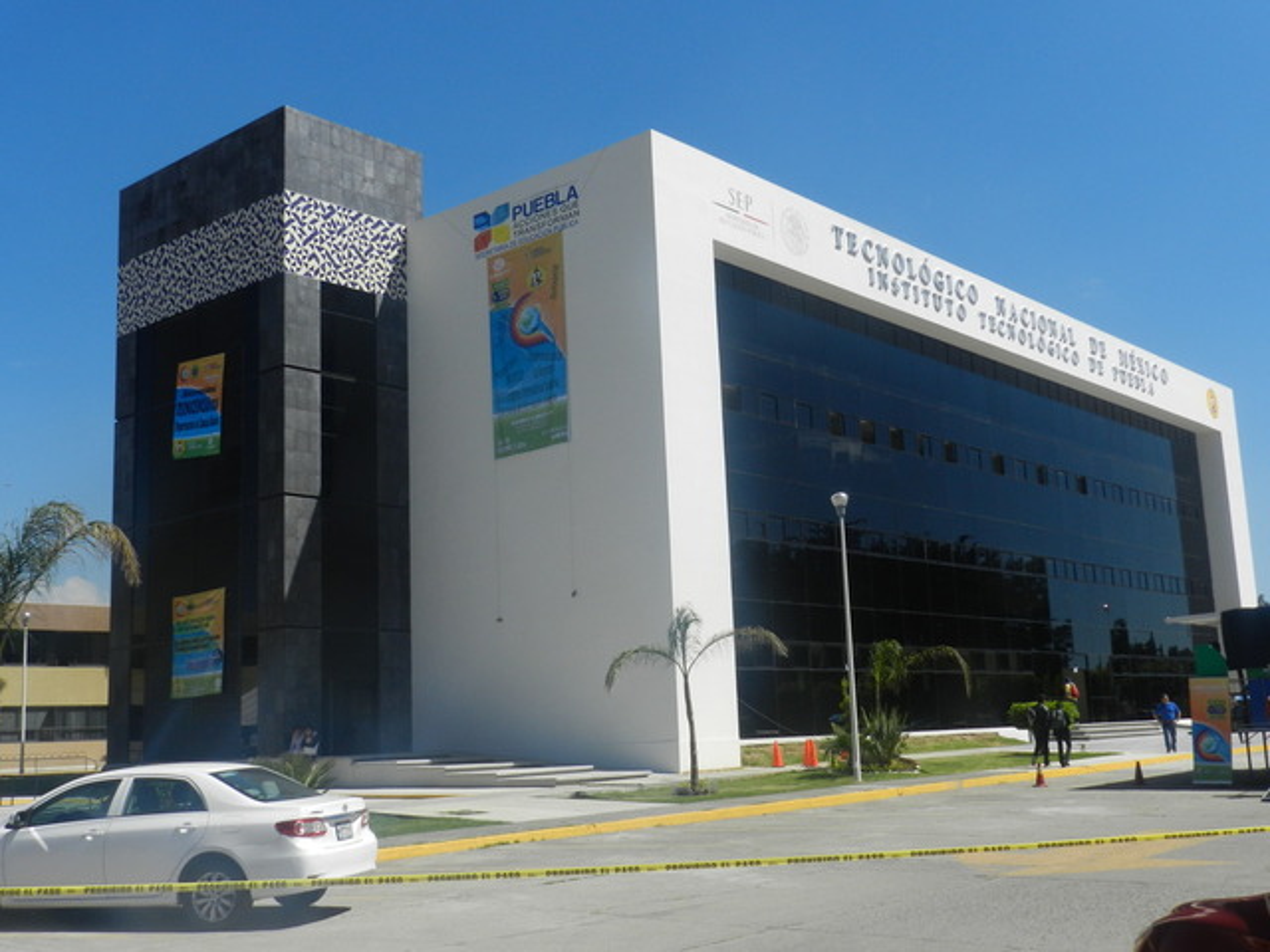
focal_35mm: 38
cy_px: 476
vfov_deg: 37.7
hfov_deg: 49.0
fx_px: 1394
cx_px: 635
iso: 160
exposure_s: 1/1000
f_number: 5
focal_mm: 6.7
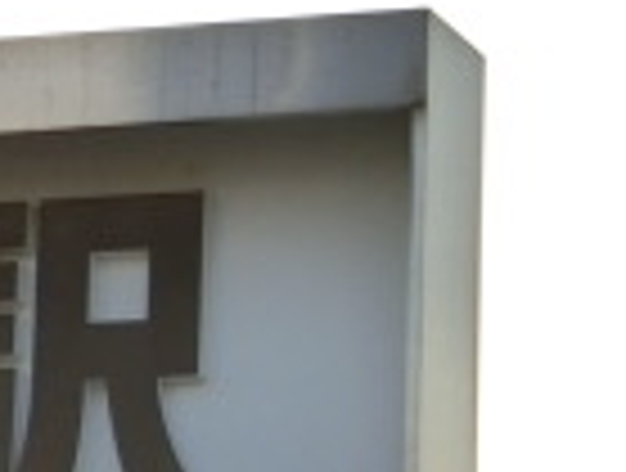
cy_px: 476
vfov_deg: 3.0
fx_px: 8902
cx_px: -671
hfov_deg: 4.0
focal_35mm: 491
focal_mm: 19.1
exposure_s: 1/320
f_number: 5.7
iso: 80
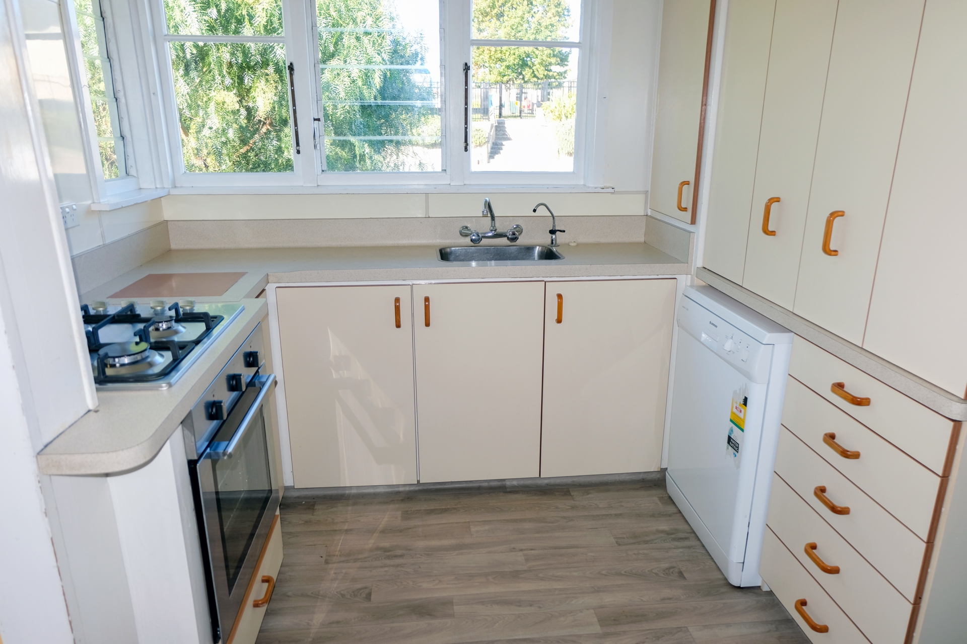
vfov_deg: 53.1
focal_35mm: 24
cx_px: 484
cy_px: 322
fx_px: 645
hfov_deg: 73.7
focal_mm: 16
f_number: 3.5
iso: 200
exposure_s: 1/125
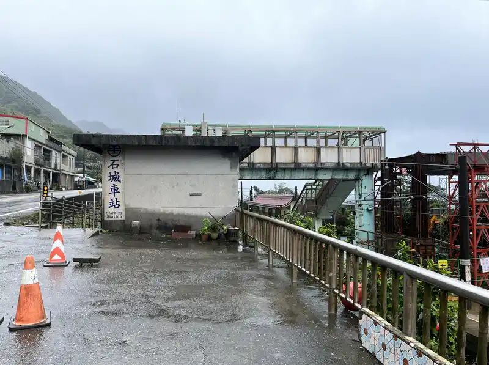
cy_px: 182
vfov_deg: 52.9
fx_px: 367
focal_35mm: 26
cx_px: 244
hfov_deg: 67.4
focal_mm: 5.1
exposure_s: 1/688
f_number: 1.6
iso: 50
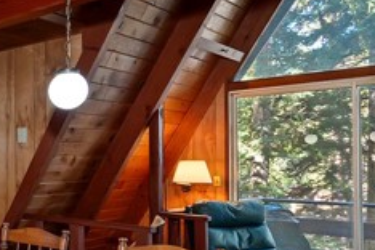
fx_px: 427
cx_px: -101
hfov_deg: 34.8
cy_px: 167
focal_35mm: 41
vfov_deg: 32.4
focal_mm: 10
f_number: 8
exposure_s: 1/30
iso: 400
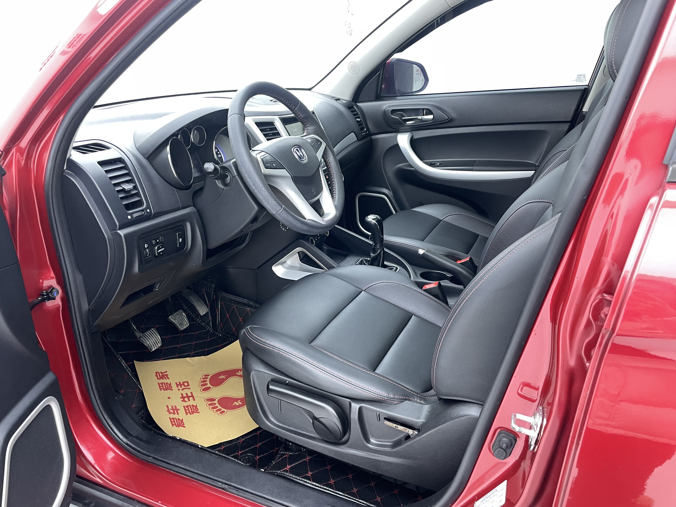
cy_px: 254
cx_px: 338
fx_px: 508
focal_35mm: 26
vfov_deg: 53.1
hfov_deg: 67.3
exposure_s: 1/50
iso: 100
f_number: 1.6
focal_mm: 4.2
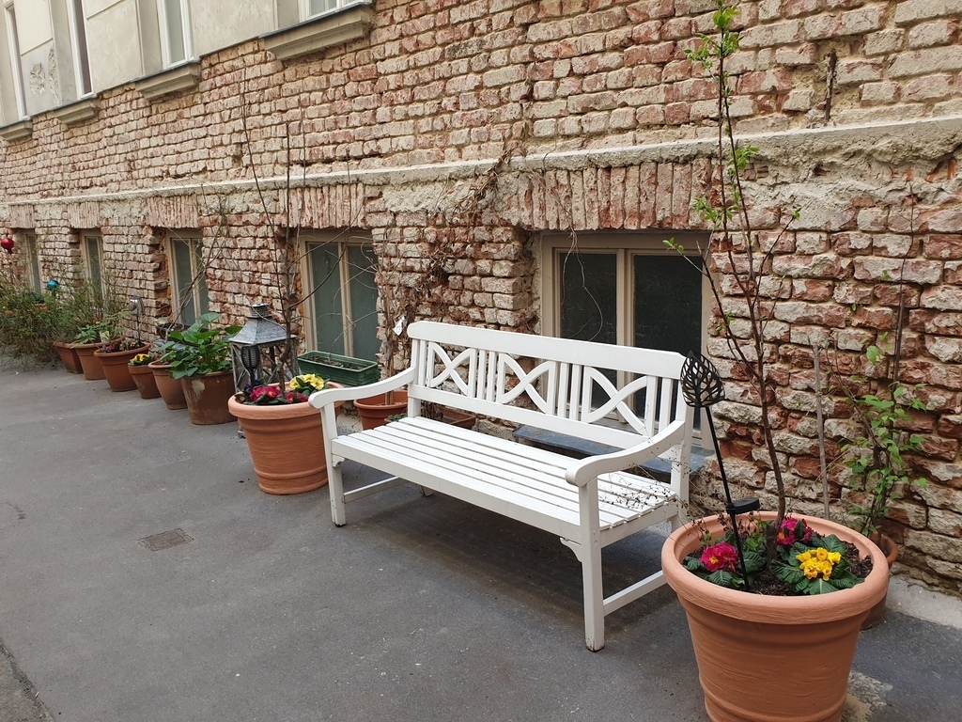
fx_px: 723
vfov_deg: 53.1
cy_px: 361
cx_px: 481
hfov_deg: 67.3
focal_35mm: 26
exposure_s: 1/120
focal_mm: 4.3
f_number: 2.4
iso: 64
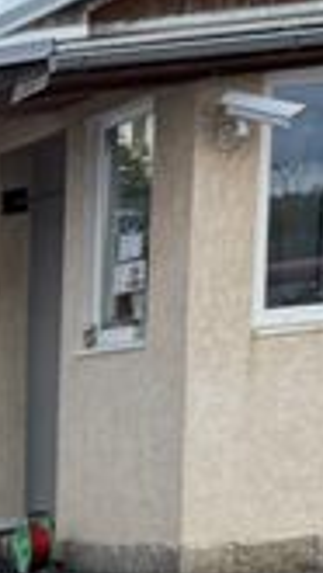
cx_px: -1250
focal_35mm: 162
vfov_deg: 12.1
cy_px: 1073
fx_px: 2463
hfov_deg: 5.7
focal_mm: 6.76
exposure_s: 1/3279
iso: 100
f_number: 1.78
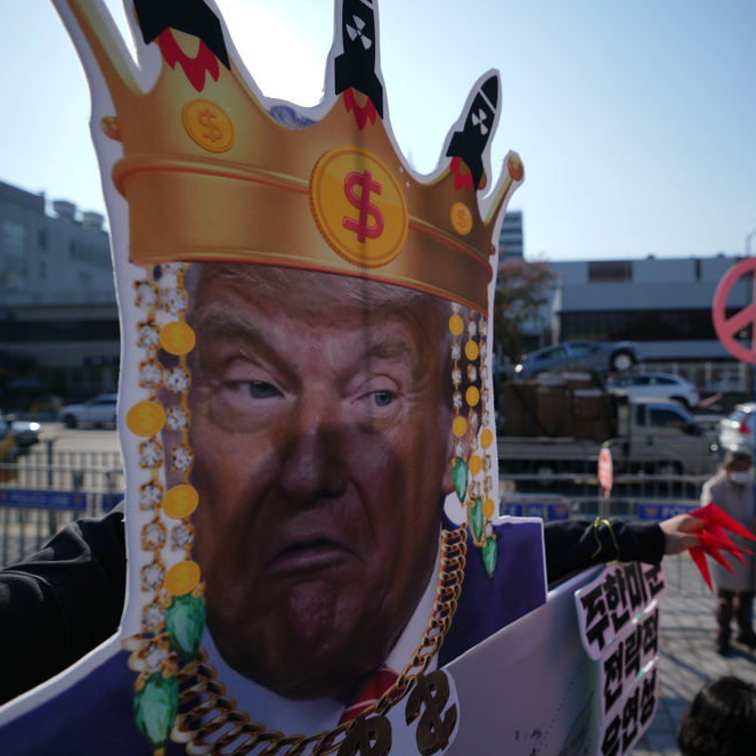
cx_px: 504
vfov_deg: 72.1
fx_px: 519
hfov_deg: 70.1
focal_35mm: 21
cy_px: 386
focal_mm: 16
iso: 64
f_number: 2.8
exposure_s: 1/2000
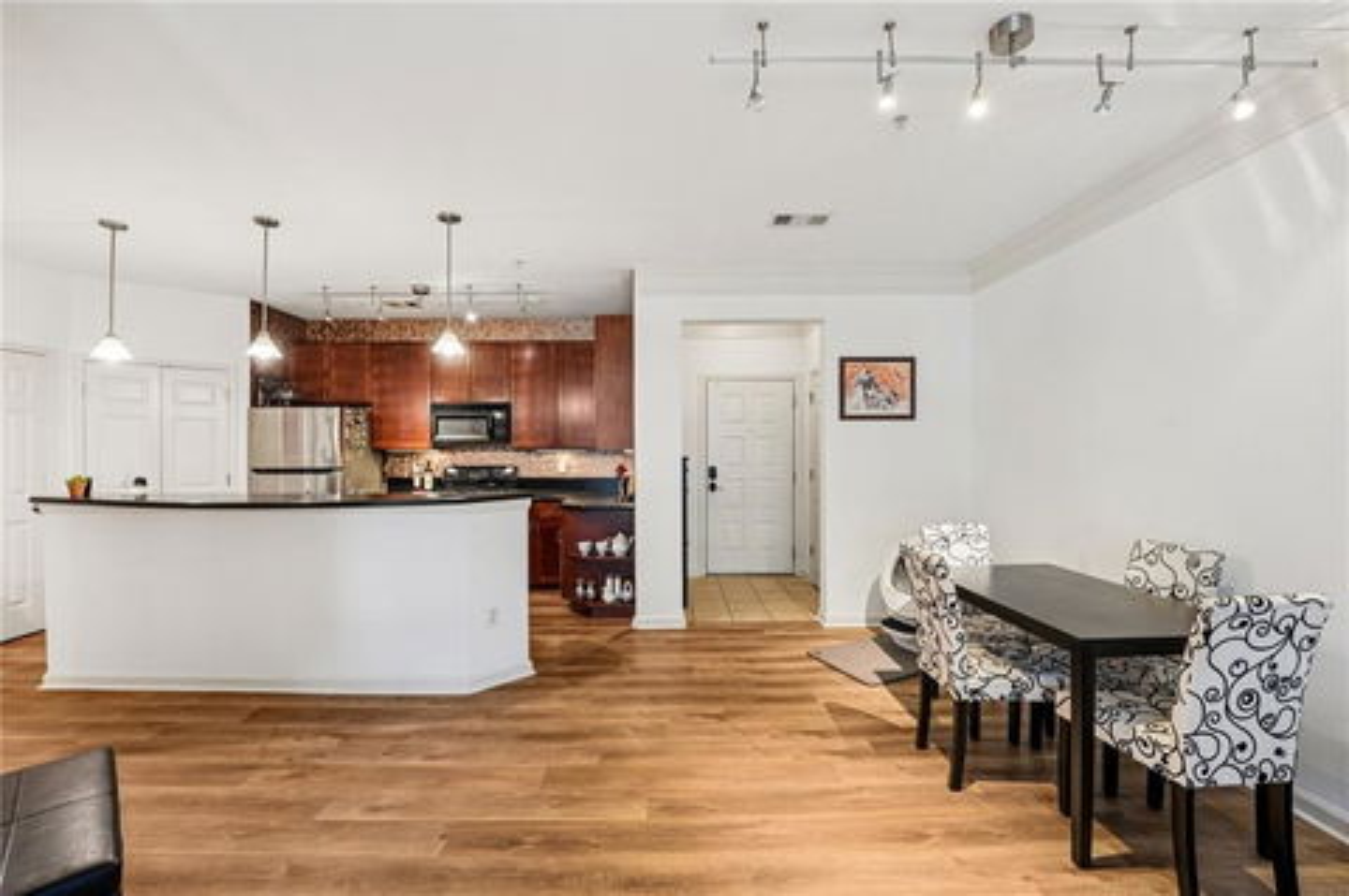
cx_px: 674
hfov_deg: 104.3
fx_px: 524
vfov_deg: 81.1
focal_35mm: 14
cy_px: 448
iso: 320
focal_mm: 14
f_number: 8
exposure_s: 1/6
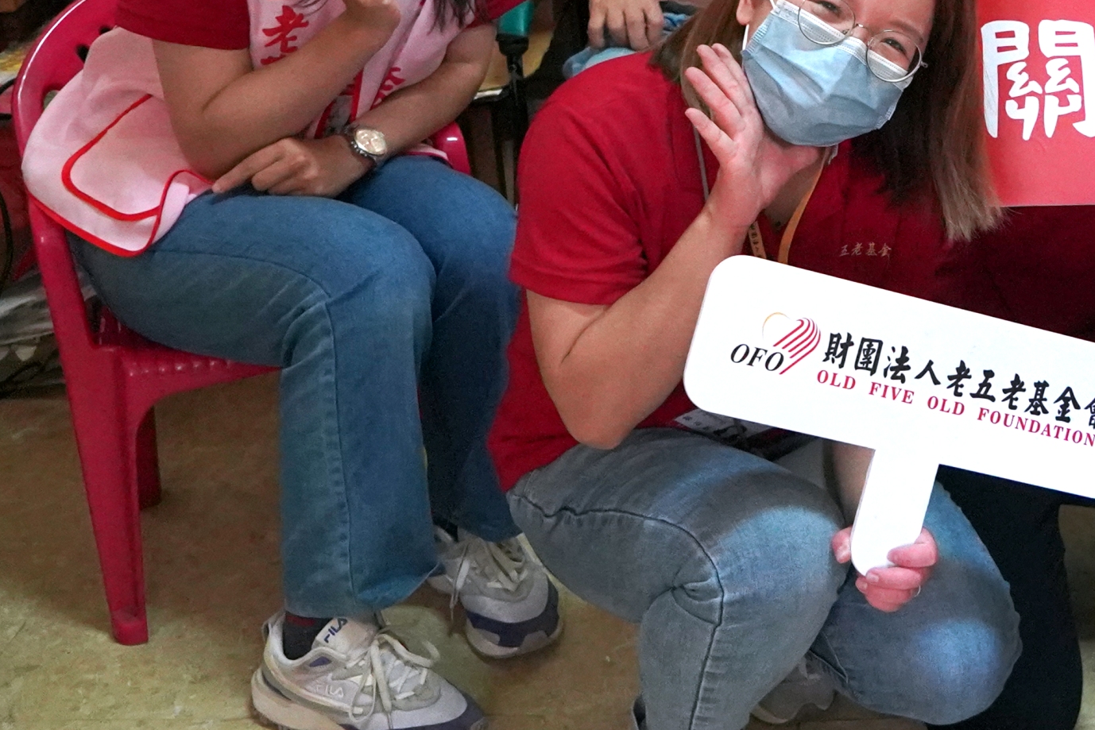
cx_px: 1060
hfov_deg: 26.7
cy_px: 60
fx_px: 2190
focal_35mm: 72
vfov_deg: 18.6
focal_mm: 24
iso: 10000
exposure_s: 1/160
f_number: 4
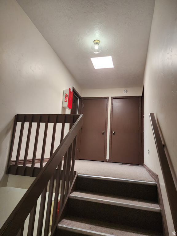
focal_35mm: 23
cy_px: 118
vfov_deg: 73.9
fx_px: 157
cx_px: 88
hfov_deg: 58.9
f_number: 1.8
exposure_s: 1/120
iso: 250
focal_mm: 6.4
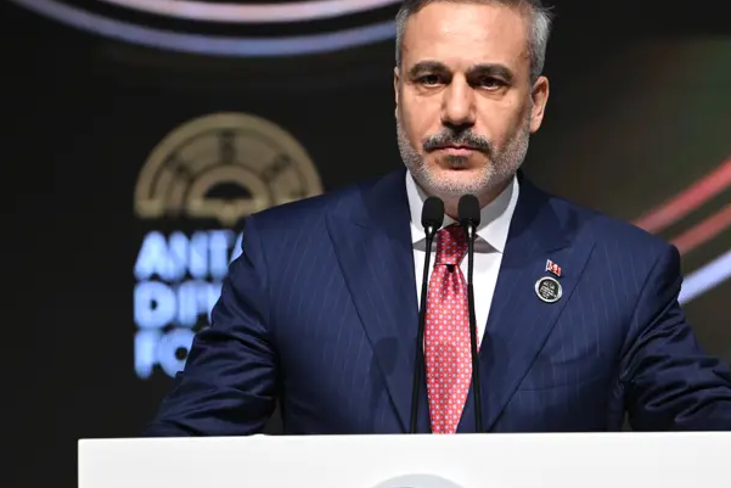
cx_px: 484
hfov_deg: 2.2
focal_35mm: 928
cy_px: 279
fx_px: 18847
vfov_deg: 1.5
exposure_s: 1/400
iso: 1600
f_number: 2.8
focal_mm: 400
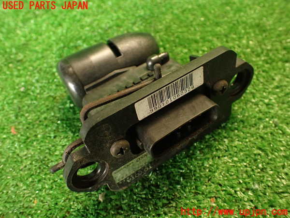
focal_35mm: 30
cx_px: 145
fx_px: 251
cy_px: 109
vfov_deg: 46.8
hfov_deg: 60.0
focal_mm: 5.4
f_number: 2.3
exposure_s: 1/30
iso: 640
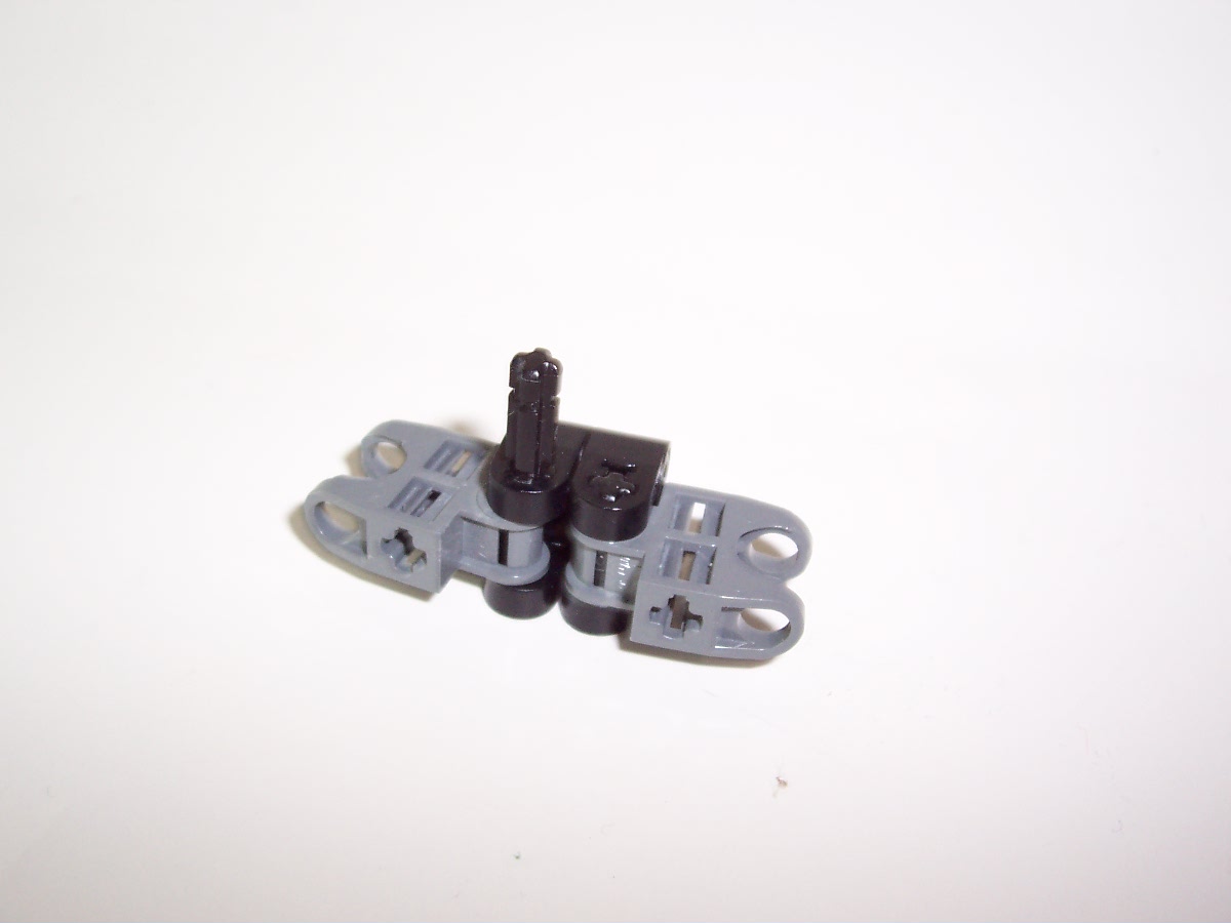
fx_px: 1316
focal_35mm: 37
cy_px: 462
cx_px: 616
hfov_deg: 50.1
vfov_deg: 38.7
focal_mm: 5.6
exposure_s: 1/60
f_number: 2.8
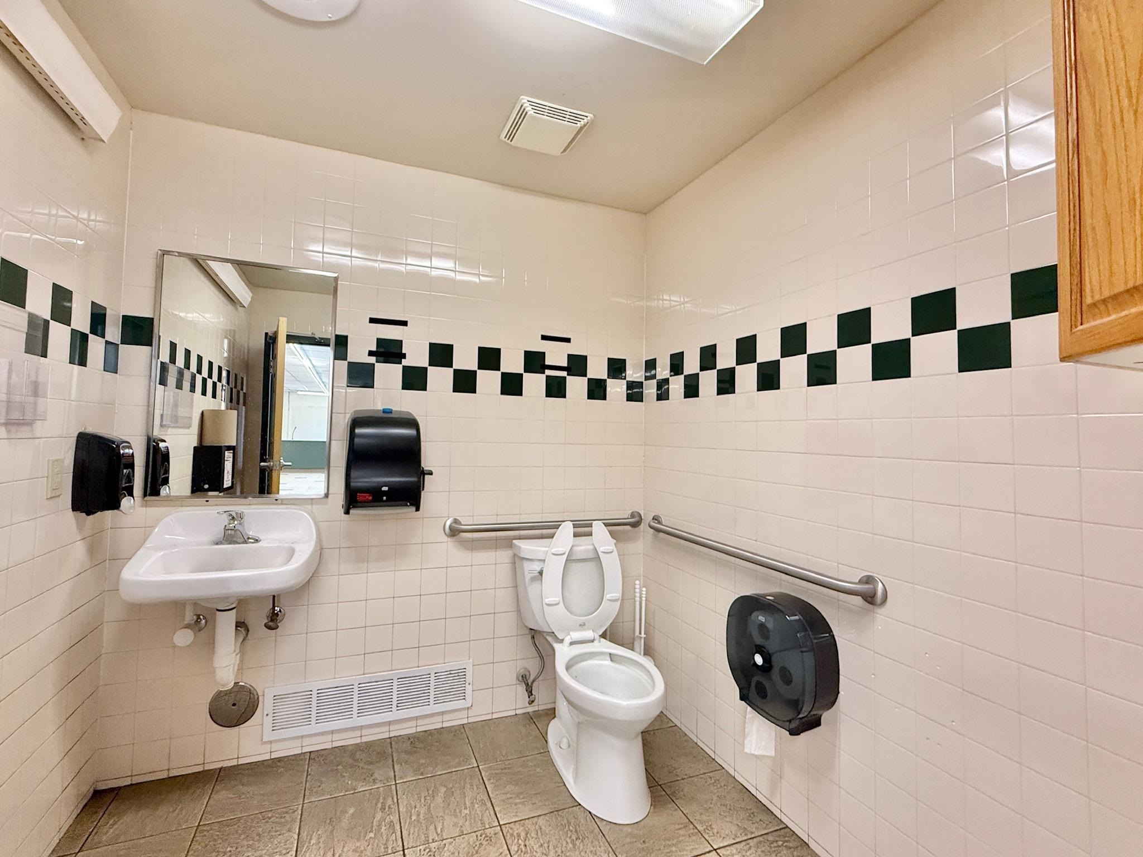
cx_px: 572
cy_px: 428
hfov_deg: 102.1
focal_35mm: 14
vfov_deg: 85.7
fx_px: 462
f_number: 2.2
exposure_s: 1/120
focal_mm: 2.22
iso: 320
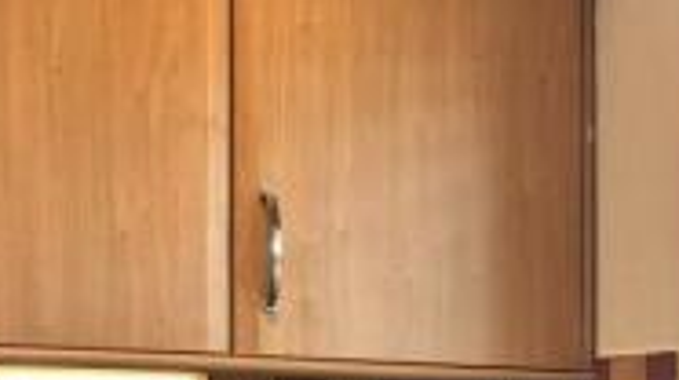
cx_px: 688
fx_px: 1600
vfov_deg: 13.1
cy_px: 473
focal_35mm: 89
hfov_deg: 22.9
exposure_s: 1/100
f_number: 1.6
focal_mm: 5.96
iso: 64
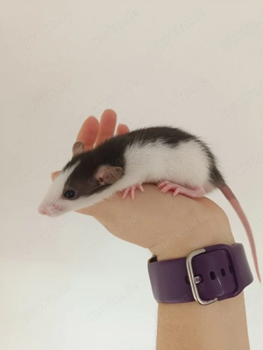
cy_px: 175
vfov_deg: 71.6
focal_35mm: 24
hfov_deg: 56.8
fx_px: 243
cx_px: 132
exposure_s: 1/101
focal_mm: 5.59
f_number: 1.88
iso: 415
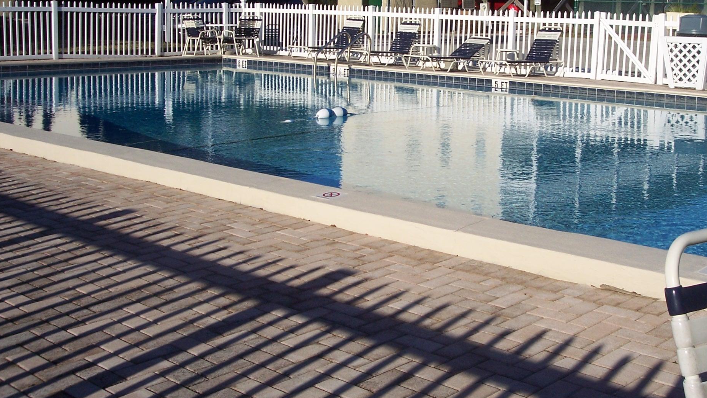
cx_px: 402
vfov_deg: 22.4
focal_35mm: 53
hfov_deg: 39.1
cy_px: 87
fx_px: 994
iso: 100
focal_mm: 8
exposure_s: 1/1000
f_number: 4
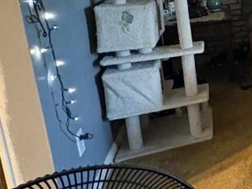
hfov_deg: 24.1
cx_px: 419
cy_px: -4
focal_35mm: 52
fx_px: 378
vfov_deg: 26.4
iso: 1600
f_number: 2.2
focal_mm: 2.22
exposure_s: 1/30
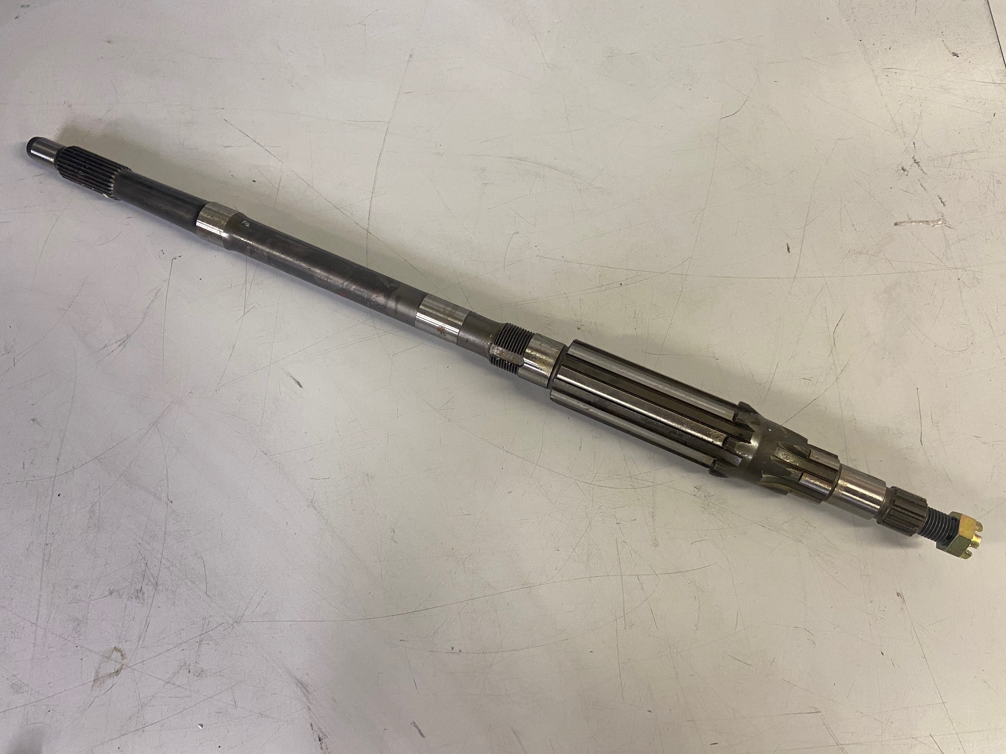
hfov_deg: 67.3
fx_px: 756
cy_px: 377
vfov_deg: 53.1
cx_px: 503
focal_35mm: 26
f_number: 1.8
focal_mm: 4.25
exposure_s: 1/89
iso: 125
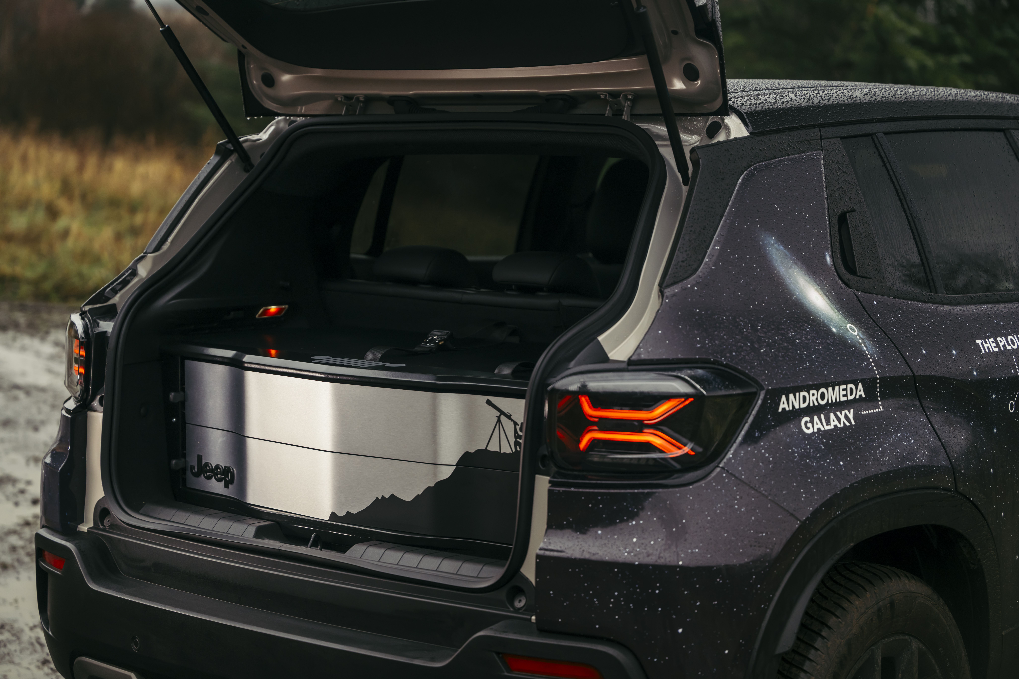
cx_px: 510
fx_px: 1981
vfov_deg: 19.5
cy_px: 340
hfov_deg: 28.8
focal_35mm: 70
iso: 320
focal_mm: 70
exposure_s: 1/200
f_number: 2.8
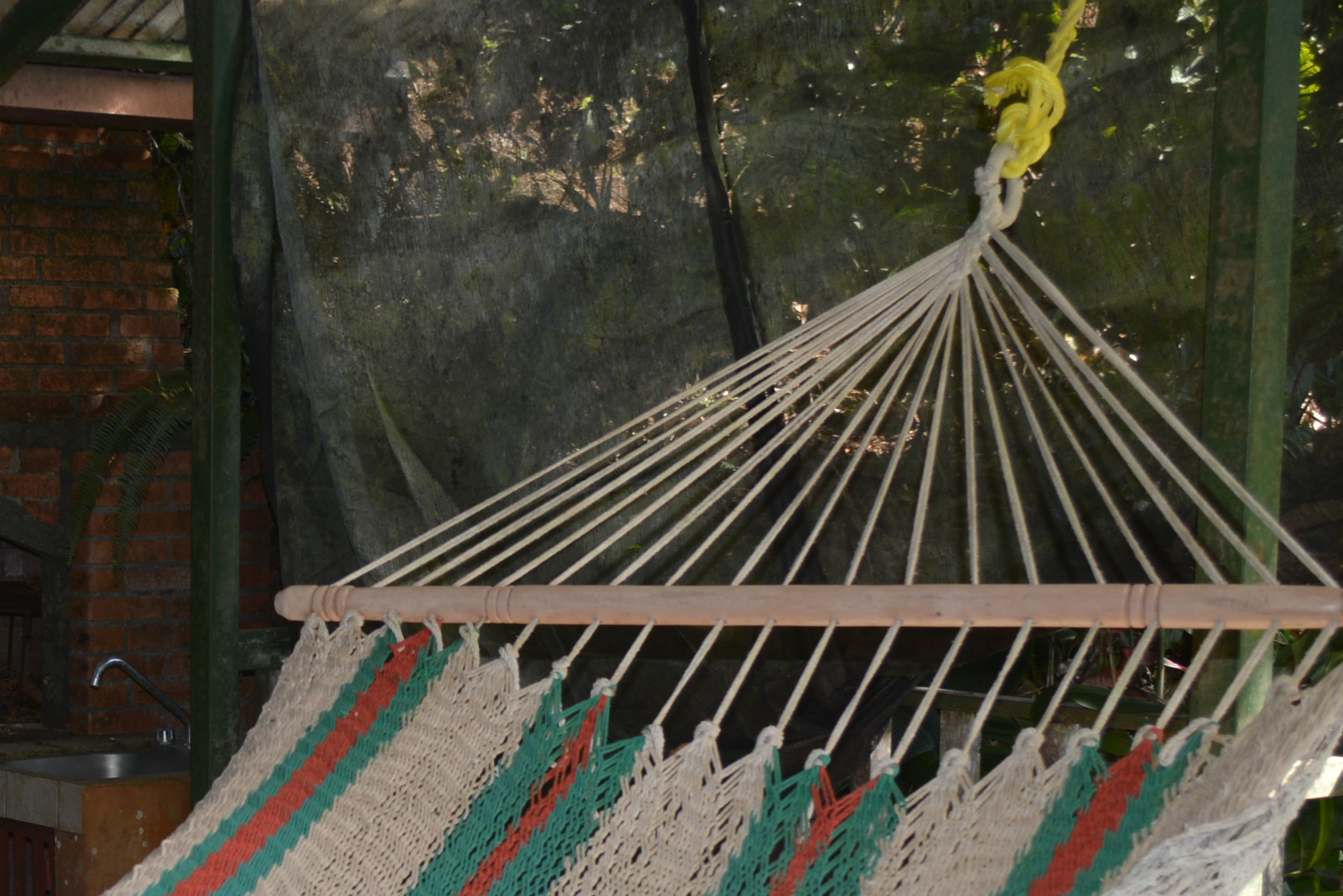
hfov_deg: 27.4
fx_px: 2611
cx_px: 44
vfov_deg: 19.2
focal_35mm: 70
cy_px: 729
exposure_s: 1/200
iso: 100
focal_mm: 18
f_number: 3.8
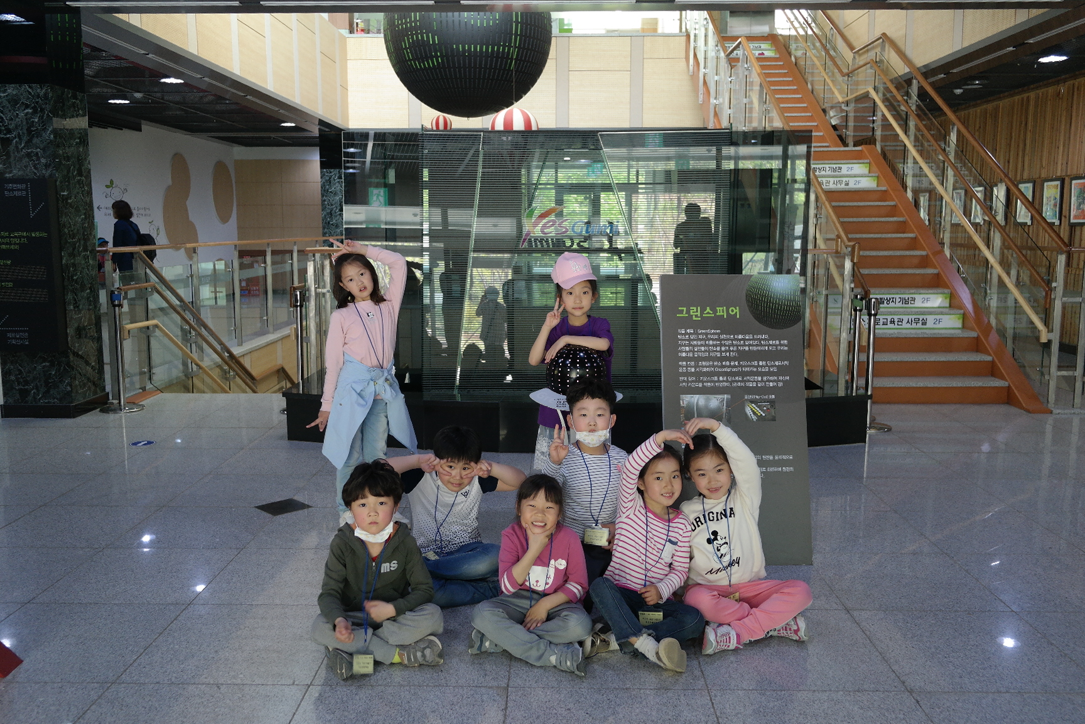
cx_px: 542
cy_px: 362
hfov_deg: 61.9
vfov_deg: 43.6
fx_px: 904
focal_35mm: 30
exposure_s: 1/40
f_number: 3.5
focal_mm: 20
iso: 400
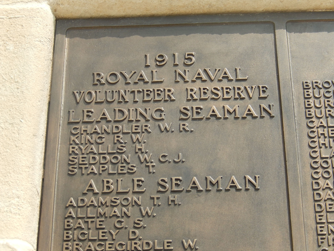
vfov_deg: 15.6
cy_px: 126
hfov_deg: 20.7
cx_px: 167
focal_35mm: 95
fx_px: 917
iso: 125
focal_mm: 17
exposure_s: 1/400
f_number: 5.2
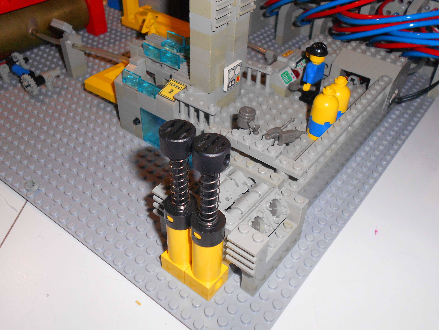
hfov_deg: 56.8
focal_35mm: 32
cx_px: 220
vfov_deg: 44.2
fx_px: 406
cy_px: 165
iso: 200
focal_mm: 5.8
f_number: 9
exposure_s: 1/30
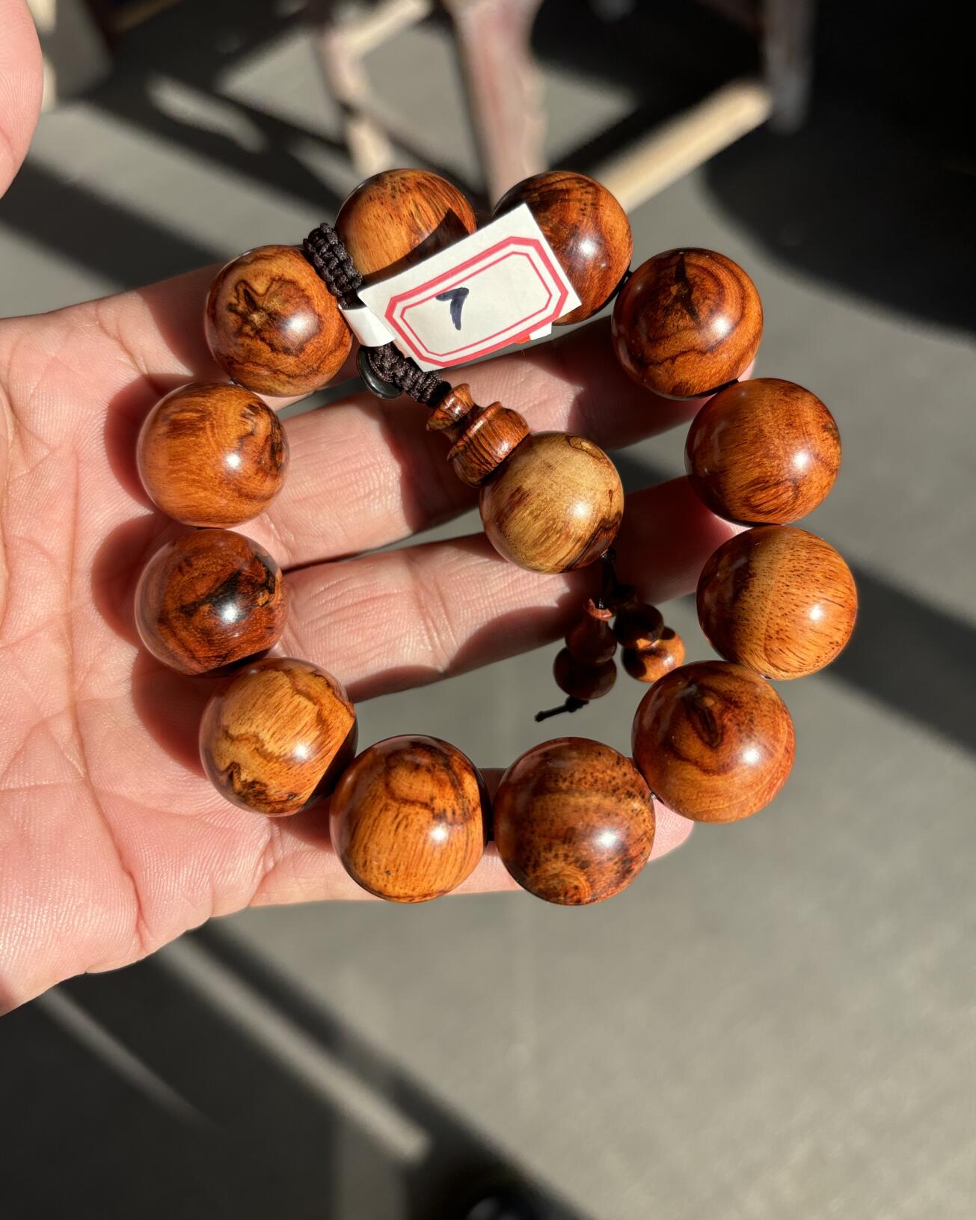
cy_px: 557
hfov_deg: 51.5
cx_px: 481
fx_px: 1011
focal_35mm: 28
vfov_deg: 62.1
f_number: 1.6
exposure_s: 1/1543
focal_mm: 5.96
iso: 50
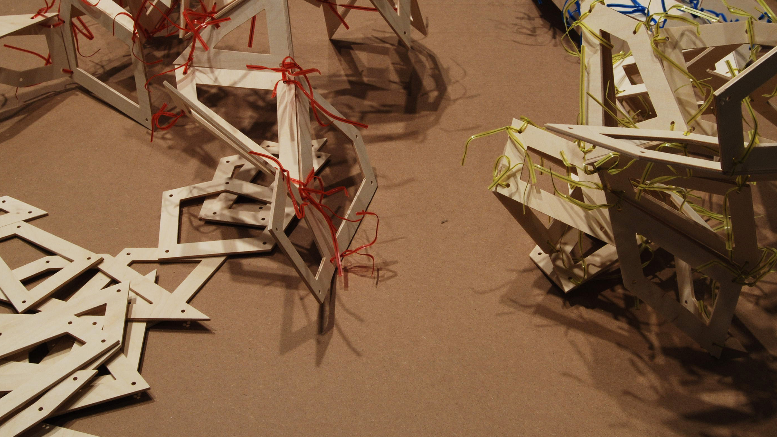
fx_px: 1174
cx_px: 391
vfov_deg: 21.0
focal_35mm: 57
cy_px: 154
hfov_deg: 36.6
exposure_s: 1/5
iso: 250
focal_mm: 26
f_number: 11
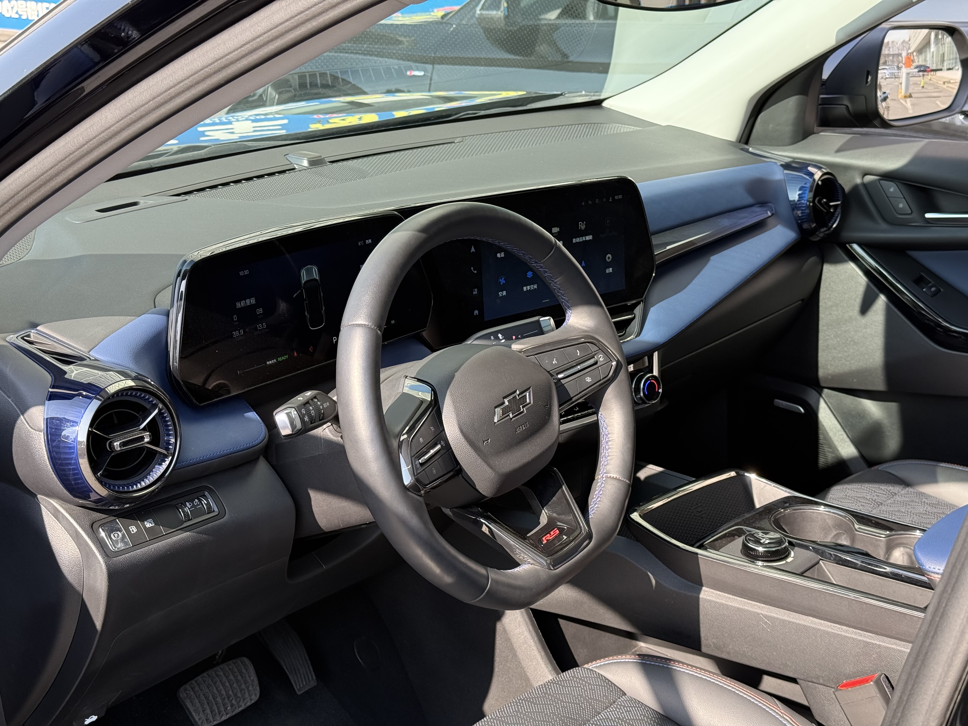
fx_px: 1342
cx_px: 484
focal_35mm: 48
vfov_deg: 30.3
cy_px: 363
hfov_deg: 39.7
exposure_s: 1/523
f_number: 1.78
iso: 80
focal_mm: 6.76
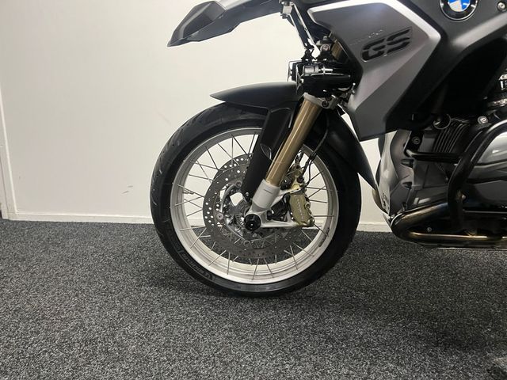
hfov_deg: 67.3
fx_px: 381
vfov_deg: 53.1
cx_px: 254
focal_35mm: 26
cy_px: 190
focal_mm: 5.1
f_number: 1.6
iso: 200
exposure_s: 1/50
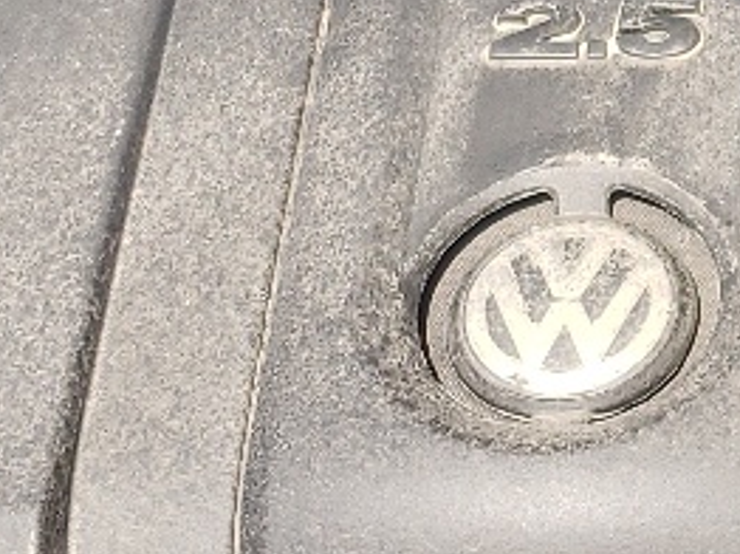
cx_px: 1000
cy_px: 130
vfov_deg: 9.3
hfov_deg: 12.0
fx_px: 3396
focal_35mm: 159
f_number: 1.5
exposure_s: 1/1429
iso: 50
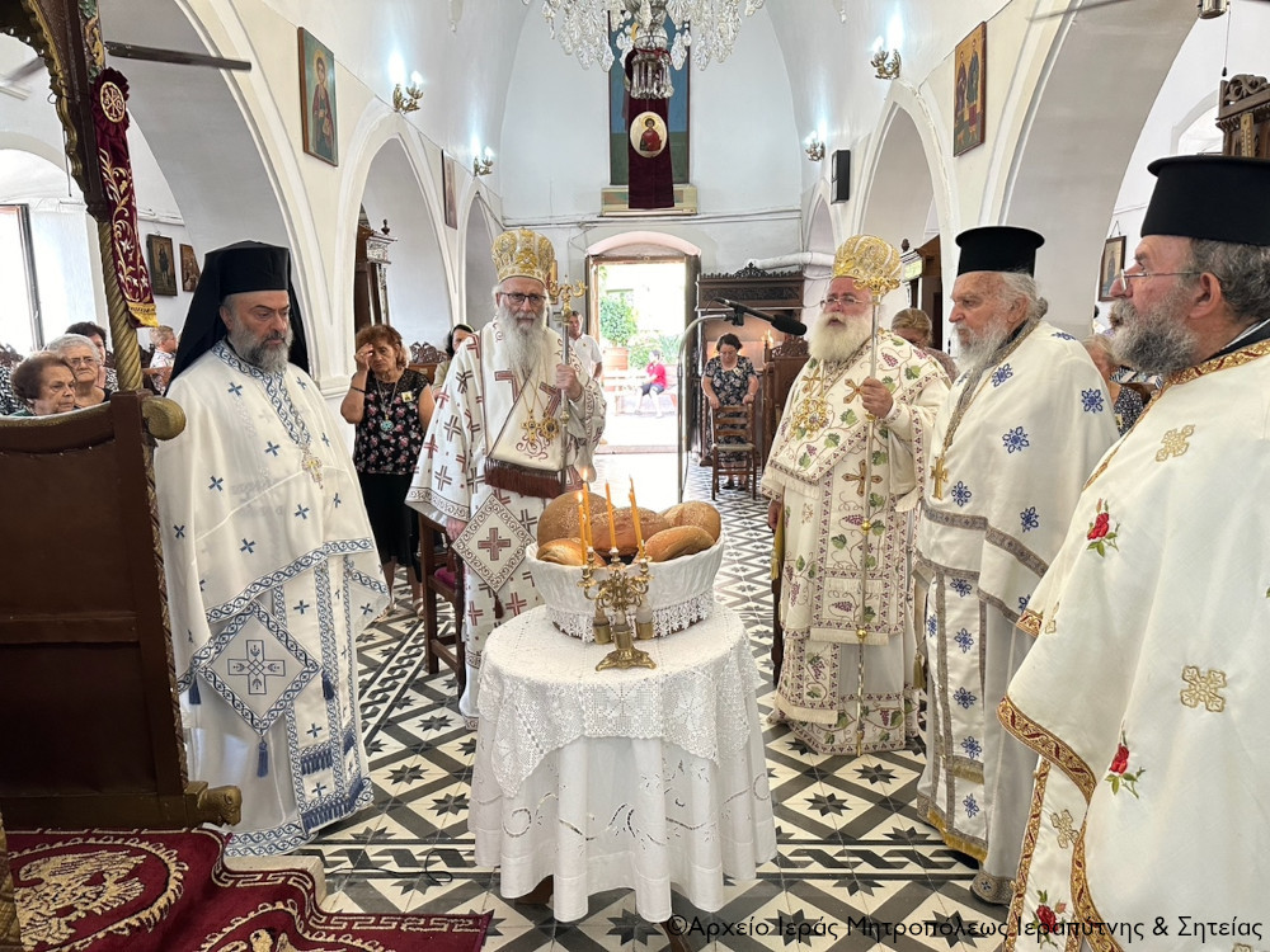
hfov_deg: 71.6
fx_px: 881
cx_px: 635
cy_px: 476
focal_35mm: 24
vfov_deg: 56.8
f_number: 1.78
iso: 200
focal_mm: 6.86
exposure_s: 1/100
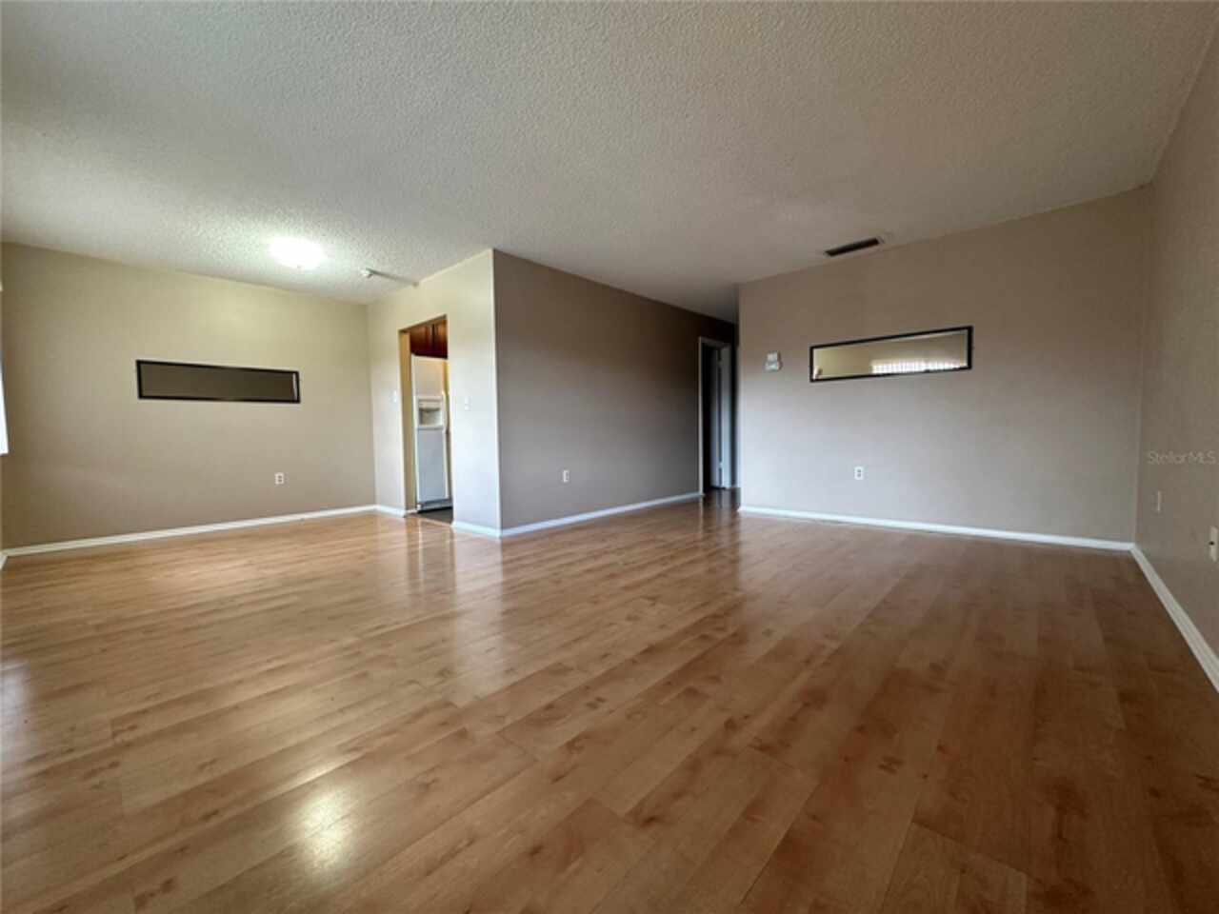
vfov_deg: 85.7
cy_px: 457
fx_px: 493
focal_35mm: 14
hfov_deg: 102.1
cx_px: 610
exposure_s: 1/120
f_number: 2.2
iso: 320
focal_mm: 2.22
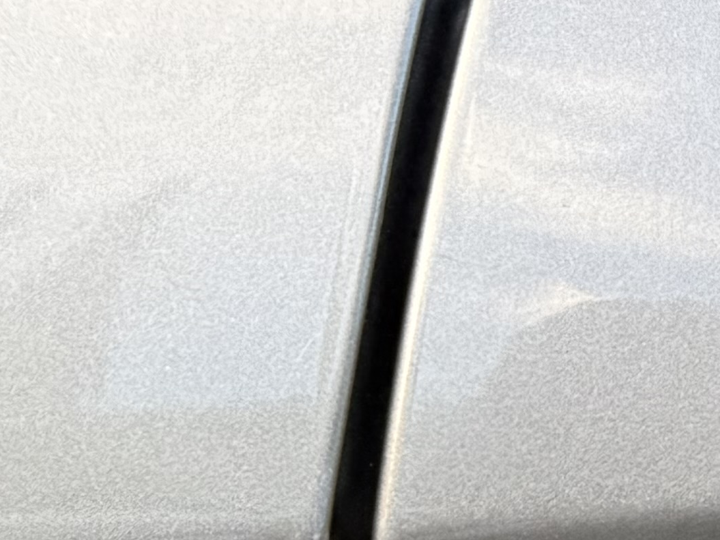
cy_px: -116
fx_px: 2704
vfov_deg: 11.2
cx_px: 1521
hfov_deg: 12.9
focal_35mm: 130
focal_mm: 6.76
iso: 80
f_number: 1.78
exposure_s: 1/121
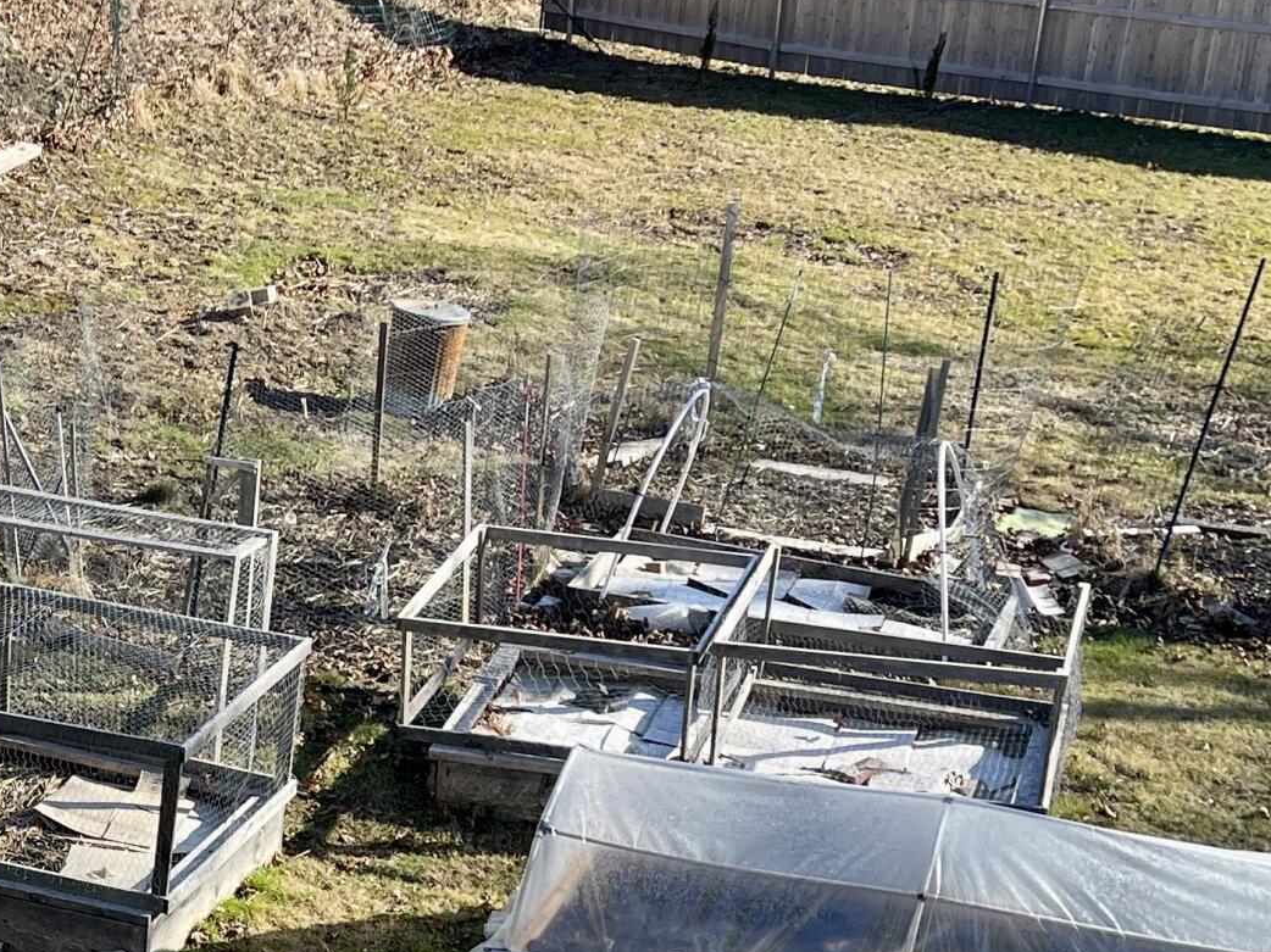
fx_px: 2643
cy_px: 857
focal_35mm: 72
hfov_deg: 25.7
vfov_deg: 20.0
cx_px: -1
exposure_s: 1/1048
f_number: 1.6
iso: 32
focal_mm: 5.1
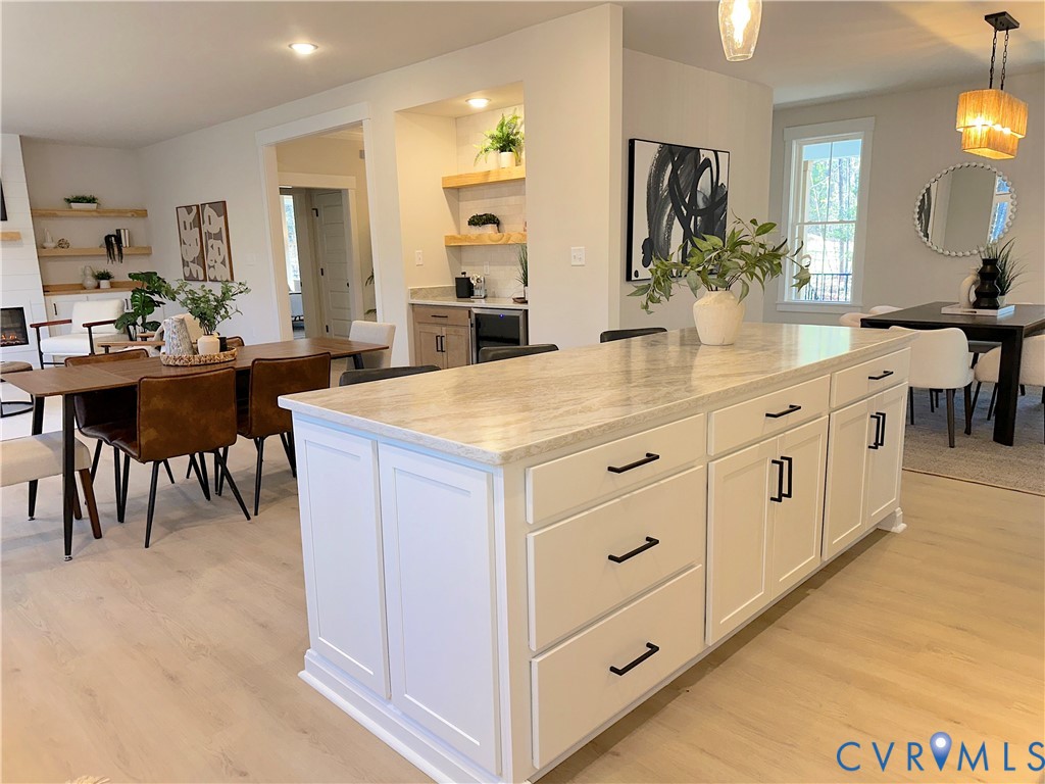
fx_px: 725
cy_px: 392
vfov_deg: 56.8
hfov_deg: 71.6
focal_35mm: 24
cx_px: 522
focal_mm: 6.86
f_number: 1.78
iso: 80
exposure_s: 1/120
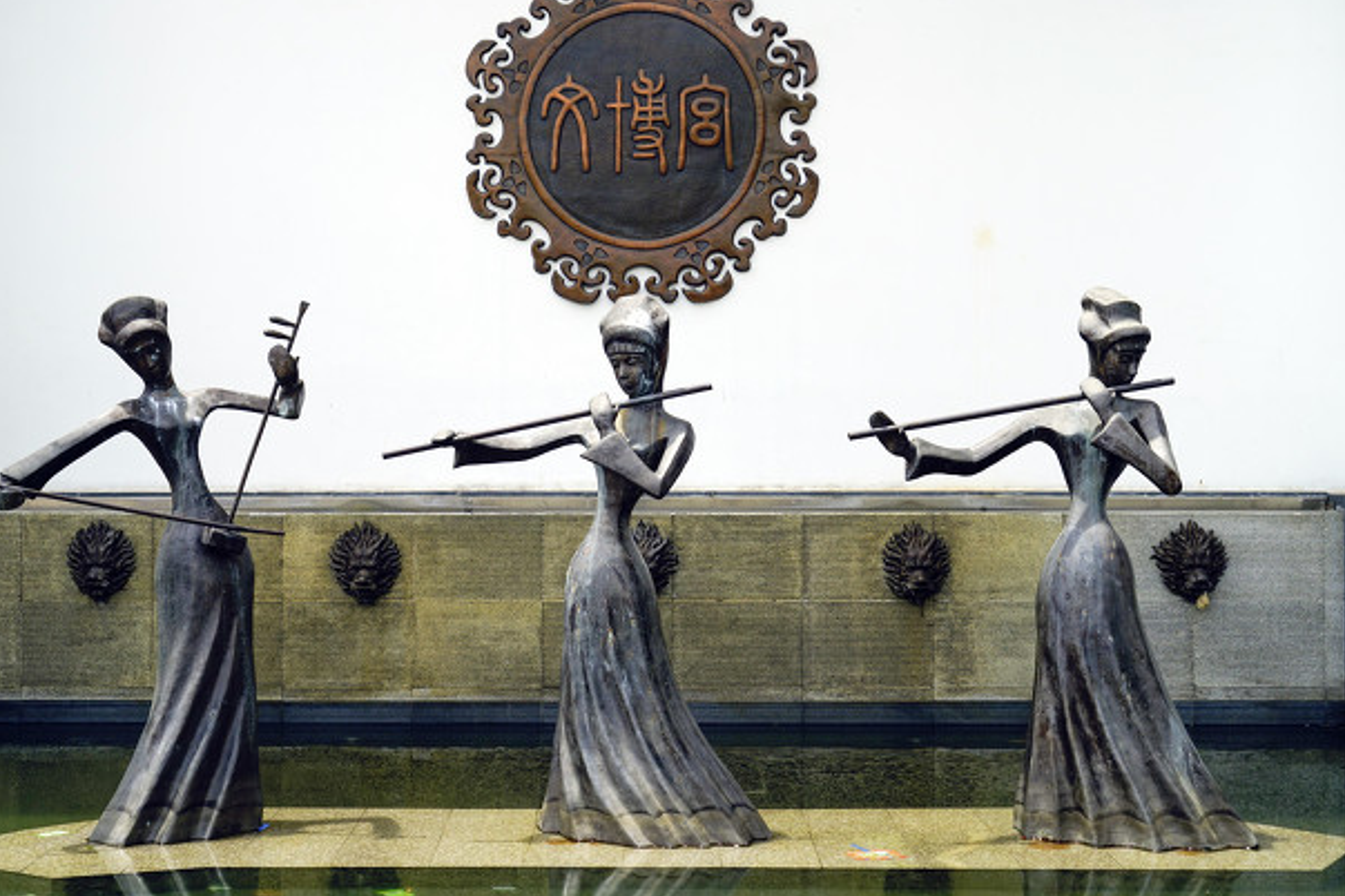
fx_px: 1943
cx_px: 633
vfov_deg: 26.0
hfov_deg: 38.2
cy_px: 427
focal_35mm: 52
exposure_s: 1/1250
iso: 400
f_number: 8
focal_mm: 49
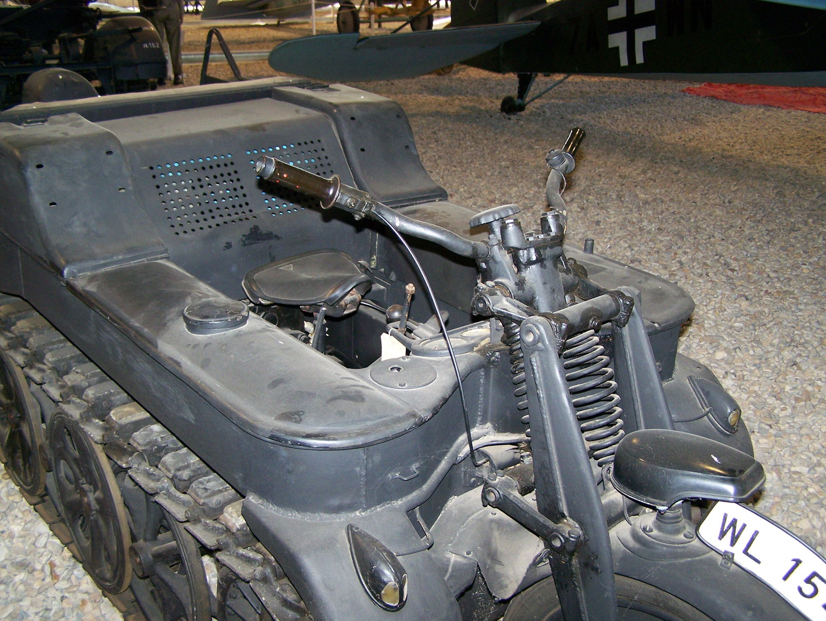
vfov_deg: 37.8
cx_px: 413
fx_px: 907
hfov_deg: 49.0
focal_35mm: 38
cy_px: 310
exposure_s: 1/60
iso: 160
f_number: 2.8
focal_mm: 6.3
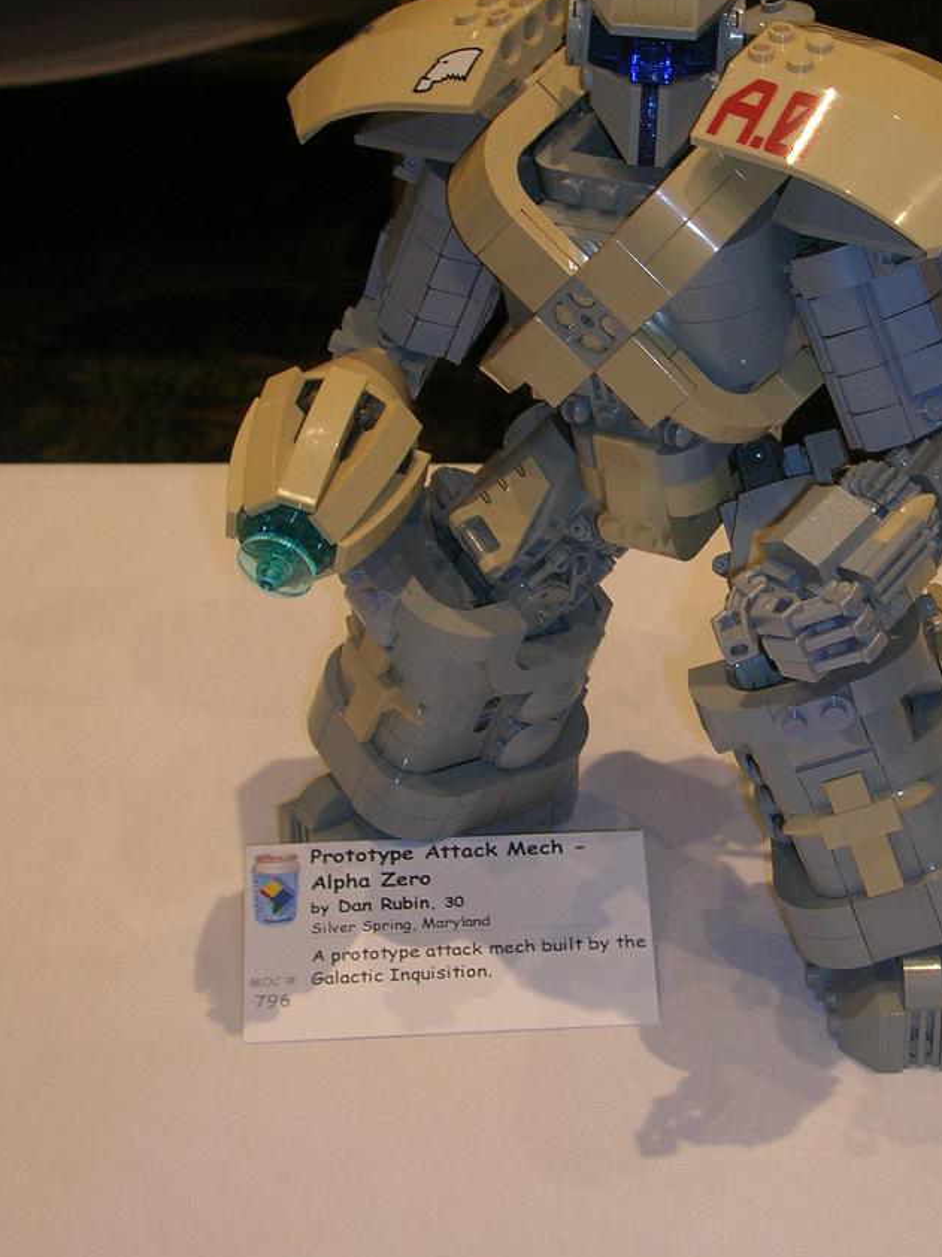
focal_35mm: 77
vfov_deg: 25.3
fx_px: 2795
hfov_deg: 19.1
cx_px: 649
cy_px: 527
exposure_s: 1/30
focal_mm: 8.4
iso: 50
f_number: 3.3
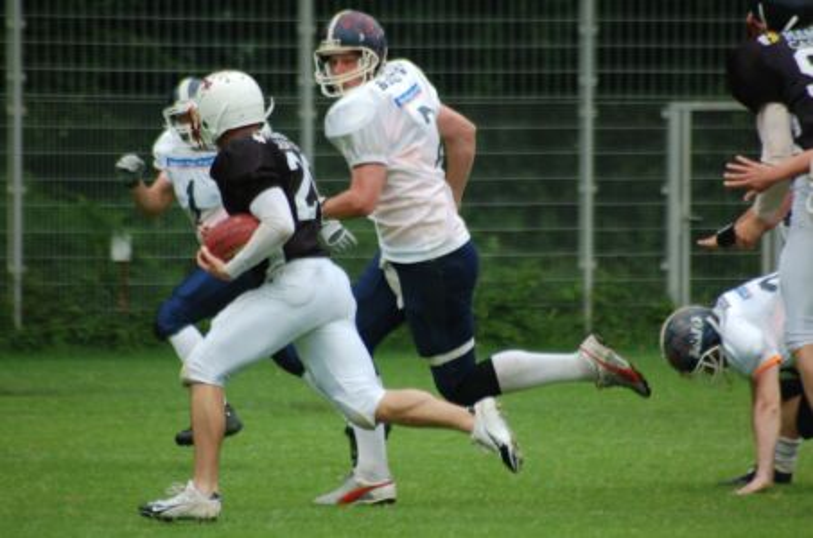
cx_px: 406
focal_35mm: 450
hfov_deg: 4.6
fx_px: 10141
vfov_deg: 3.0
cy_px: 269
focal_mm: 300
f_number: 5.6
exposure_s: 1/800
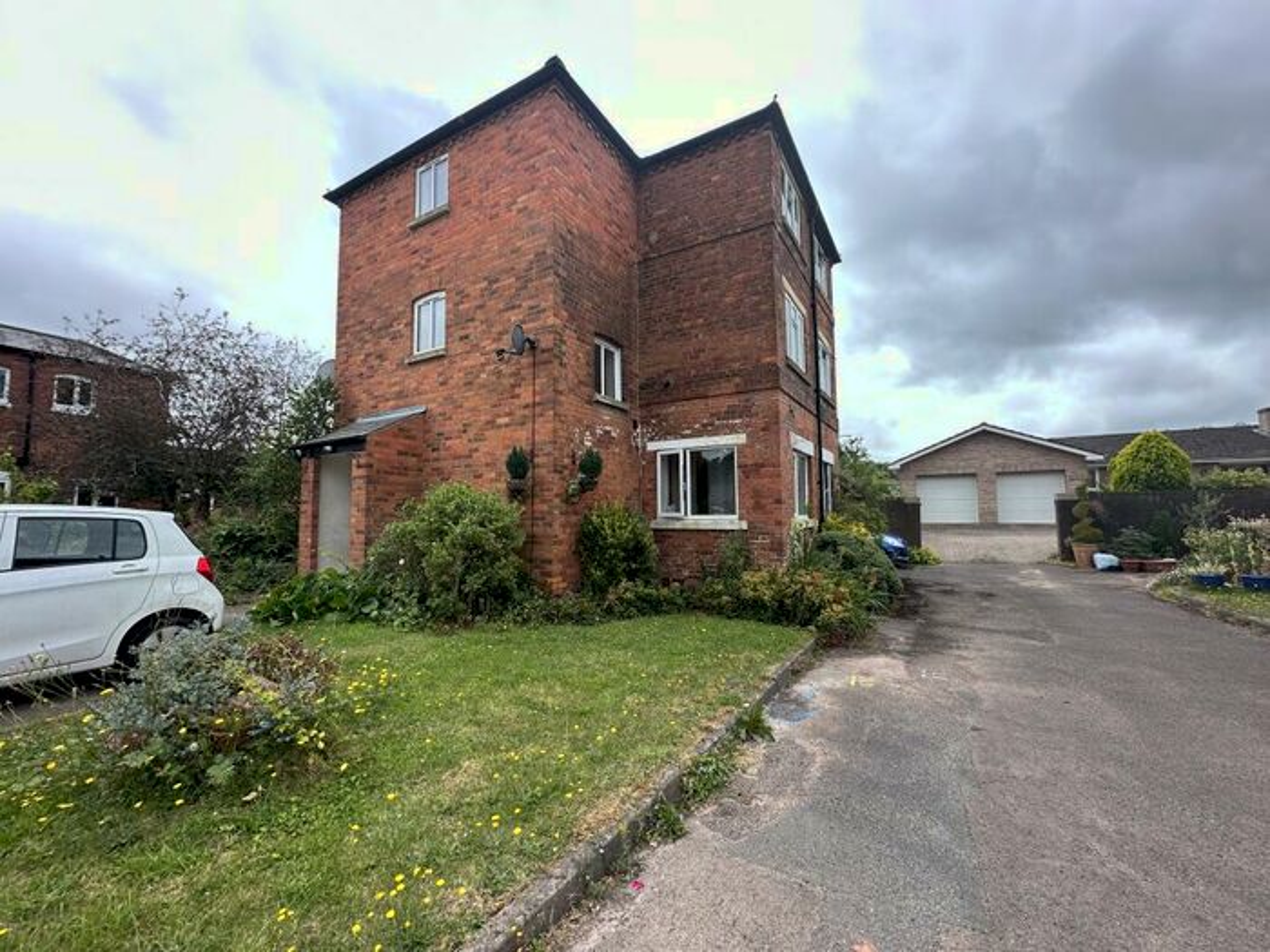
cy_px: 476
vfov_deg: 85.7
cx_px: 635
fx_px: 514
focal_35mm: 14
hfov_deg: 102.1
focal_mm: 2.22
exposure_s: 1/185
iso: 40
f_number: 2.2
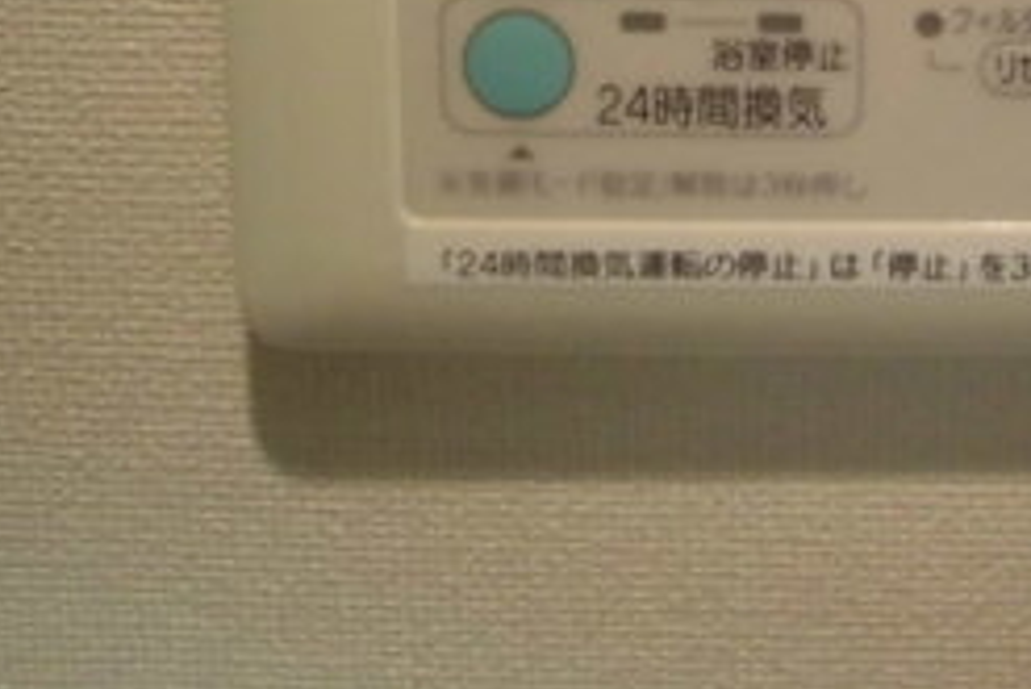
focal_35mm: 70
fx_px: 2006
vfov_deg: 18.1
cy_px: -230
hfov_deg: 28.0
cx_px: 868
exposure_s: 1/40
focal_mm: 4.7
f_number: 2.8
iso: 400
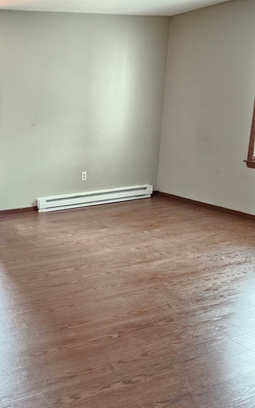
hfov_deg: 31.4
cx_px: -10
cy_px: 189
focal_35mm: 37
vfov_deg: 52.7
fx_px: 411
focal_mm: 5.4
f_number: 1.8
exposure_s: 1/120
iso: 800
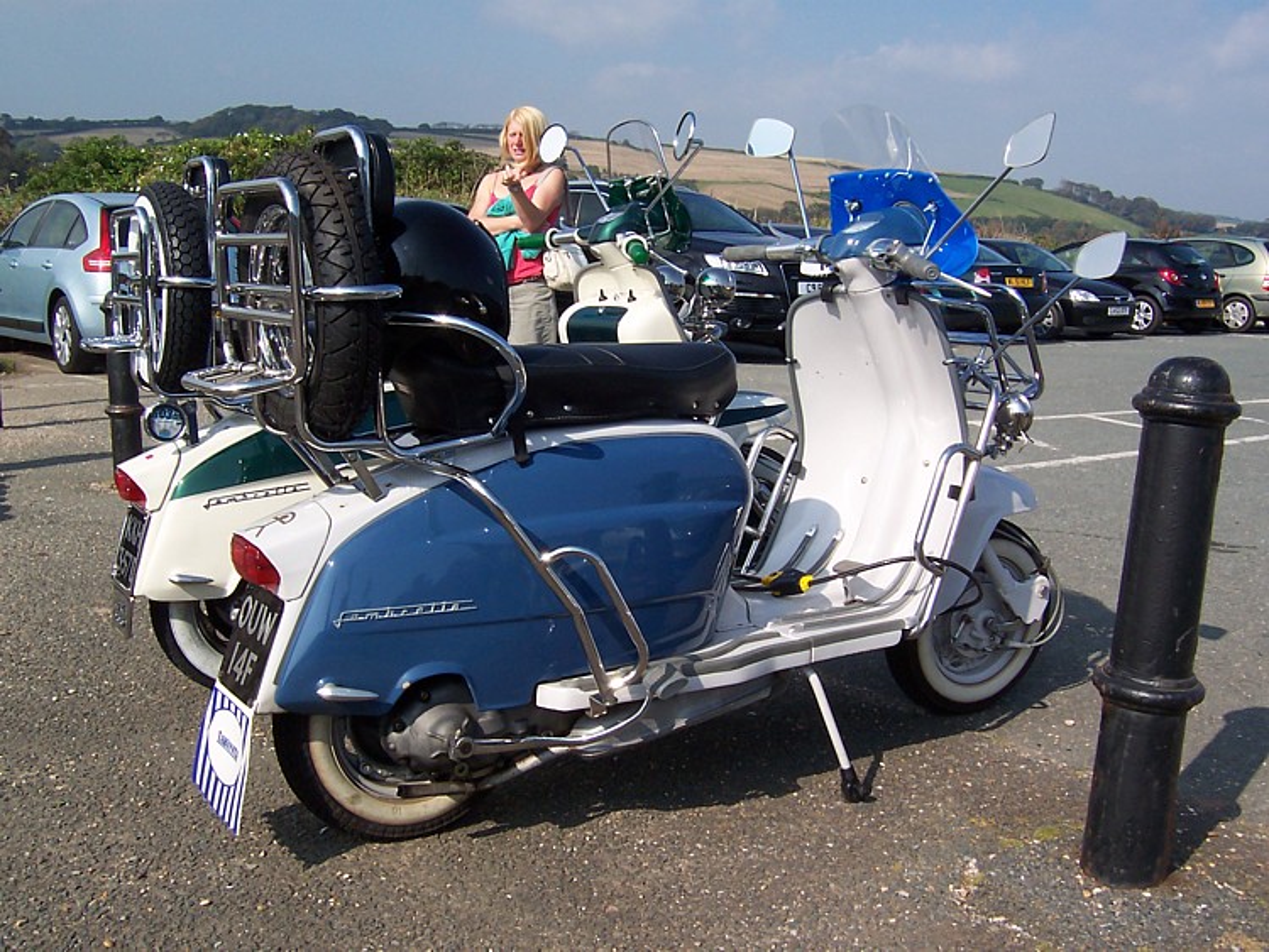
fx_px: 1320
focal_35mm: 36
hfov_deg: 51.3
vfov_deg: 39.7
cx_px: 634
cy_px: 476
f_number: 5.6
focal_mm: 5.6
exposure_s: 1/500
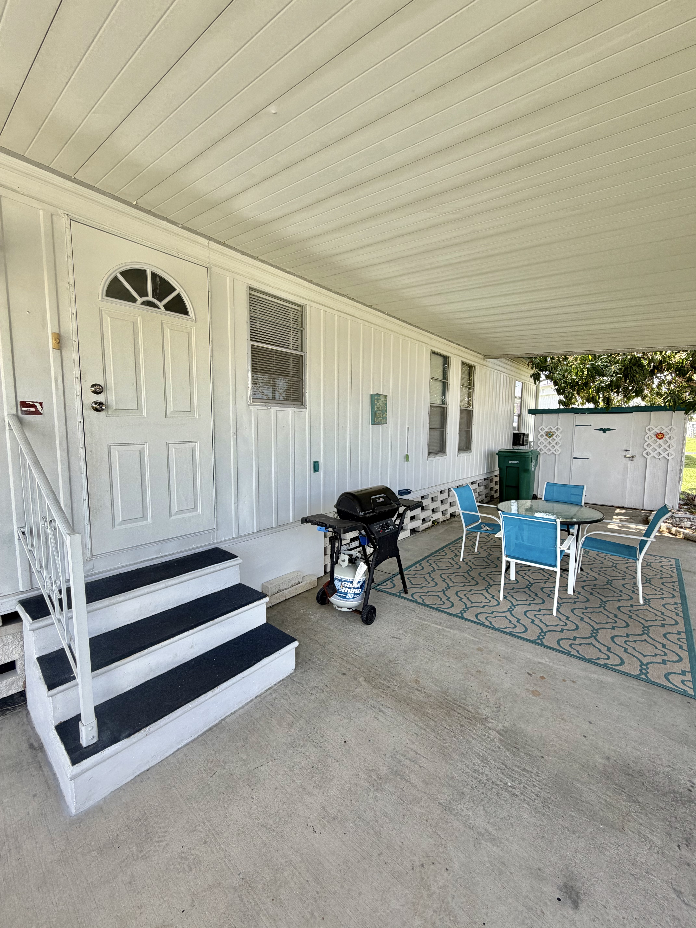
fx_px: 375
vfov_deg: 102.1
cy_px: 464
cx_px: 348
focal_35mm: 14
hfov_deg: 85.7
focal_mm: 2.22
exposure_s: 1/235
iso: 40
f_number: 2.2
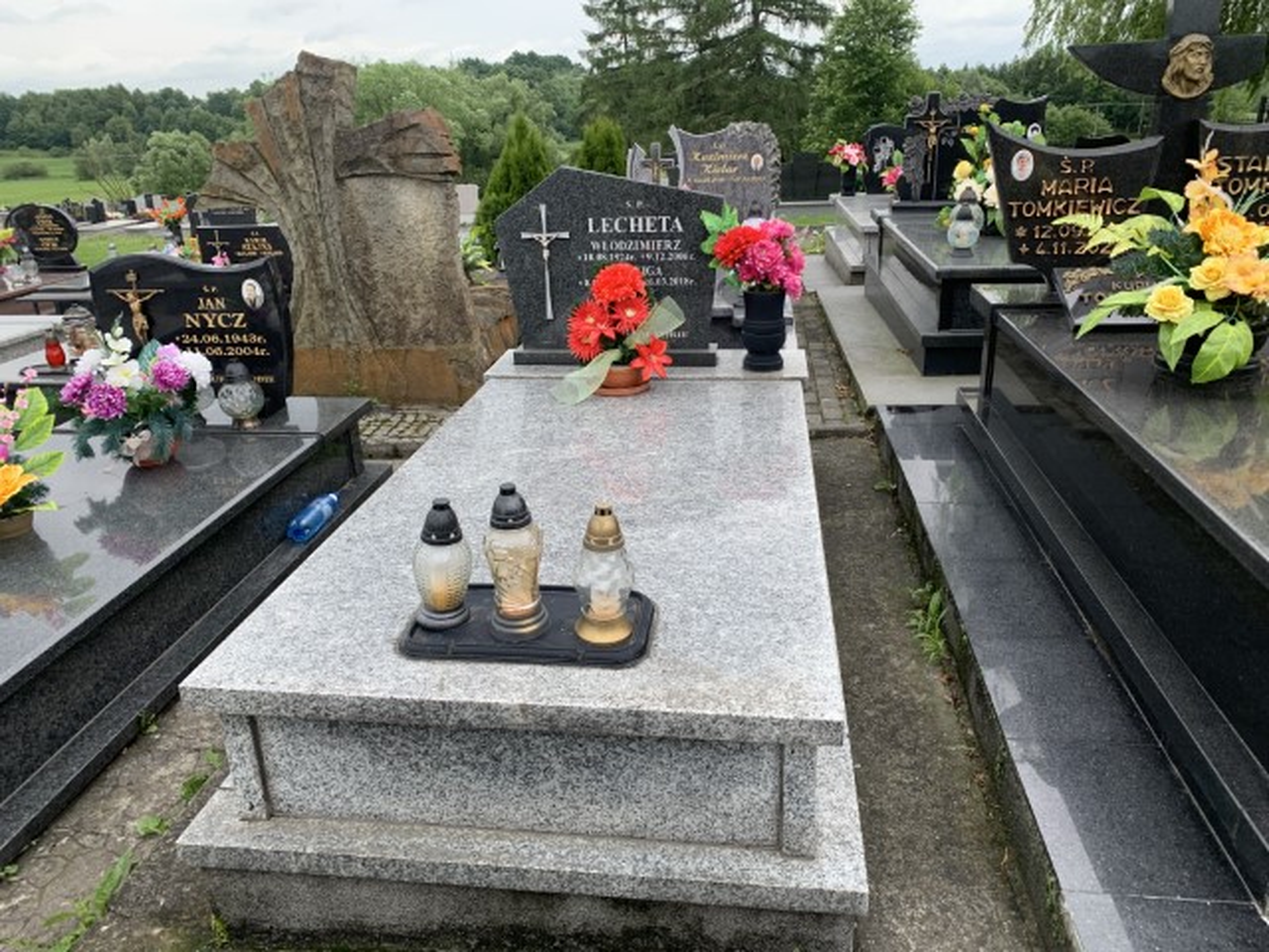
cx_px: 634
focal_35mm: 26
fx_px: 953
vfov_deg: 53.1
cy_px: 476
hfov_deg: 67.3
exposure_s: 1/783
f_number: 1.8
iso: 25
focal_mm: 4.25
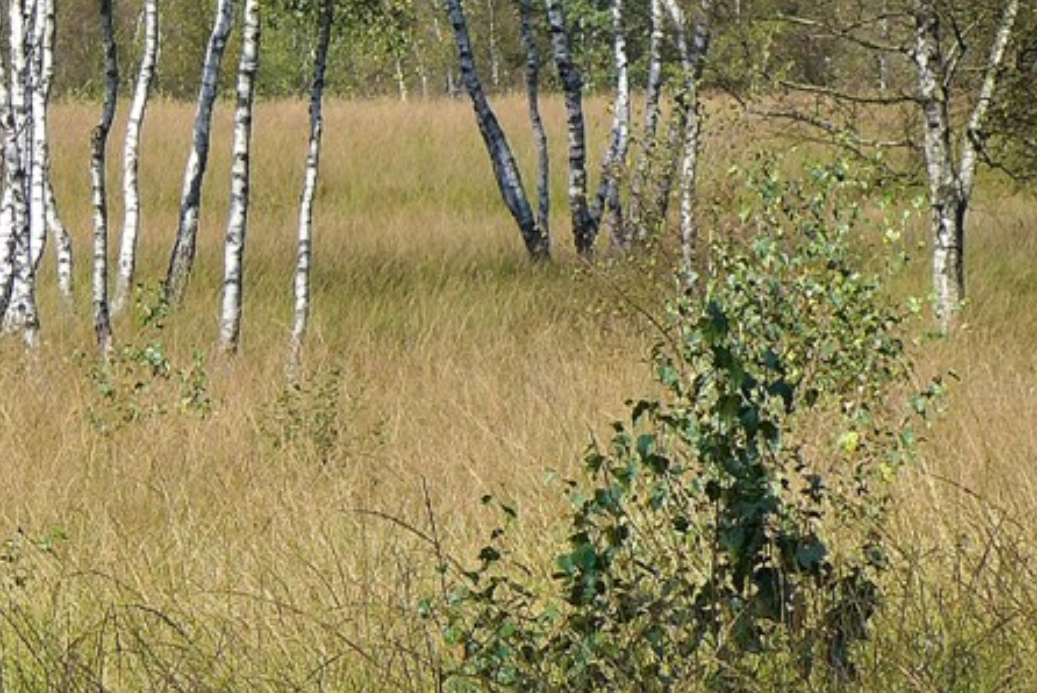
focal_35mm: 289
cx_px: 767
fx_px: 8330
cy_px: 427
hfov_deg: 7.1
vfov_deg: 4.8
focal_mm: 17.7
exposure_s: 1/800
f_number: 2.8
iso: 80
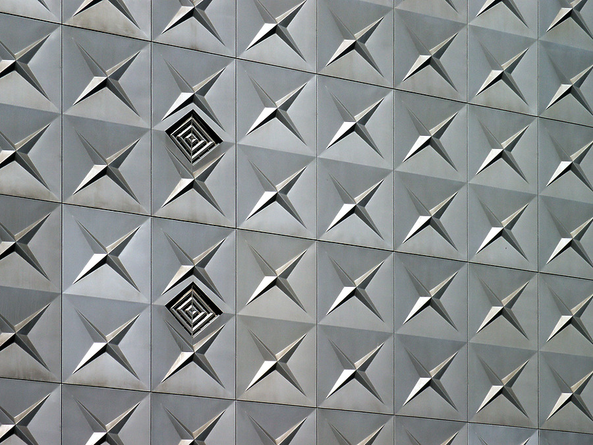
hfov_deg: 20.4
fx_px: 1645
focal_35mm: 96
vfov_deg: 15.4
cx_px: 296
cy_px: 222
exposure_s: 1/350
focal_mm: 19.17
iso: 64
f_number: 8
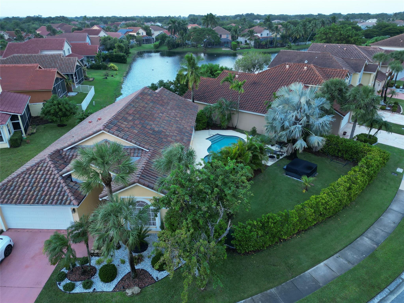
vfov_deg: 56.8
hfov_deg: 71.6
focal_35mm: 24
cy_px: 152
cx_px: 202
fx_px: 280
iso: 130
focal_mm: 6.72
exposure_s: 1/100
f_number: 1.7
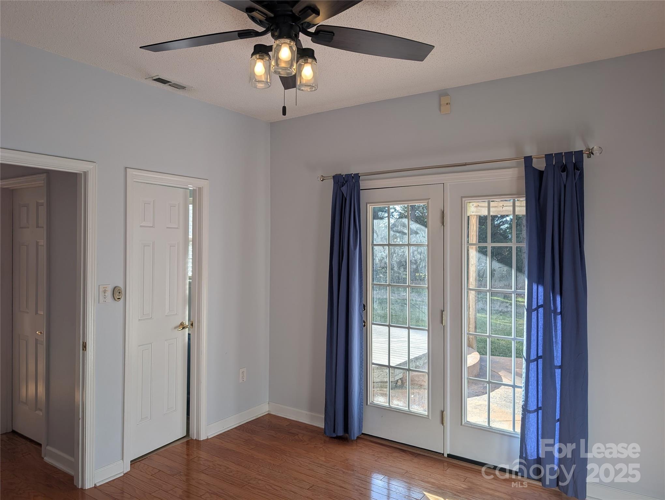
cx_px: 332
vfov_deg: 56.9
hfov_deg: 71.5
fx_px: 462
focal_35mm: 24
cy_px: 250
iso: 20
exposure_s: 1/196
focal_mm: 6.9
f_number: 1.68
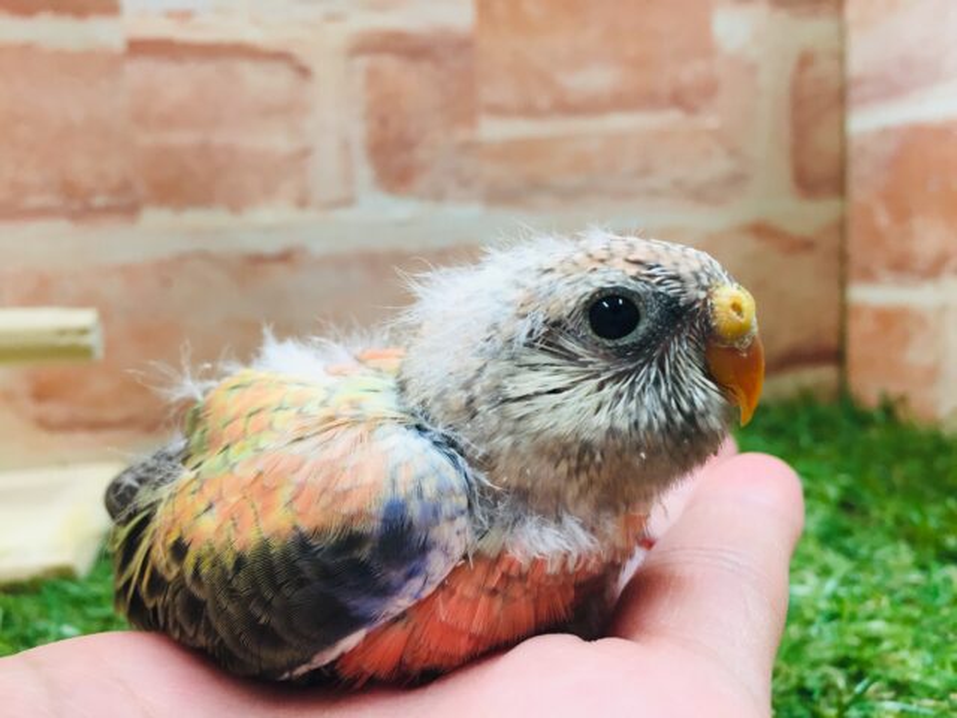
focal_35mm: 29
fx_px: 802
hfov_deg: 61.7
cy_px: 359
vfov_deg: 48.2
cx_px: 478
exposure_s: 1/30
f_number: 2.2
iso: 64
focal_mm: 4.15
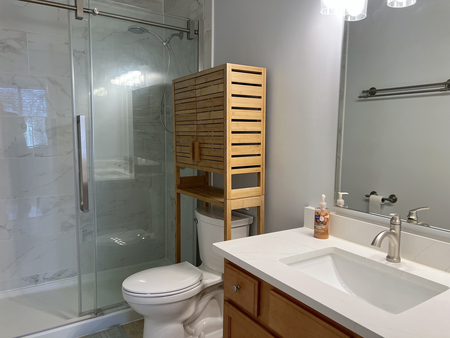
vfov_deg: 53.1
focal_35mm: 26
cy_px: 169
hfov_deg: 67.3
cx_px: 225
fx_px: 338
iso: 100
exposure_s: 1/120
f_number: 1.5
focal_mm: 5.7
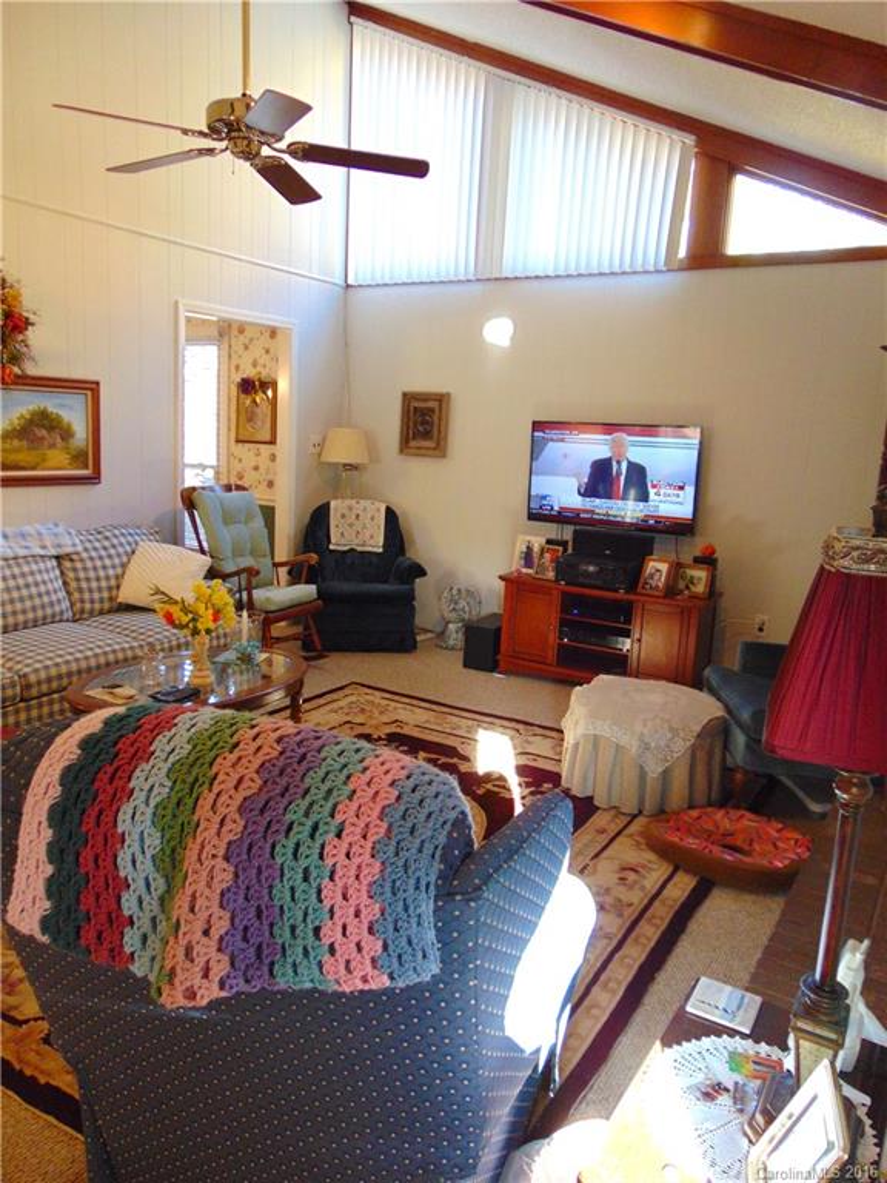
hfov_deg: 54.9
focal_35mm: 25
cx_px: 444
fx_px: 854
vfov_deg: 69.4
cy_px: 592
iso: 200
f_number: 3
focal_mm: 4.5
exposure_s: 1/30
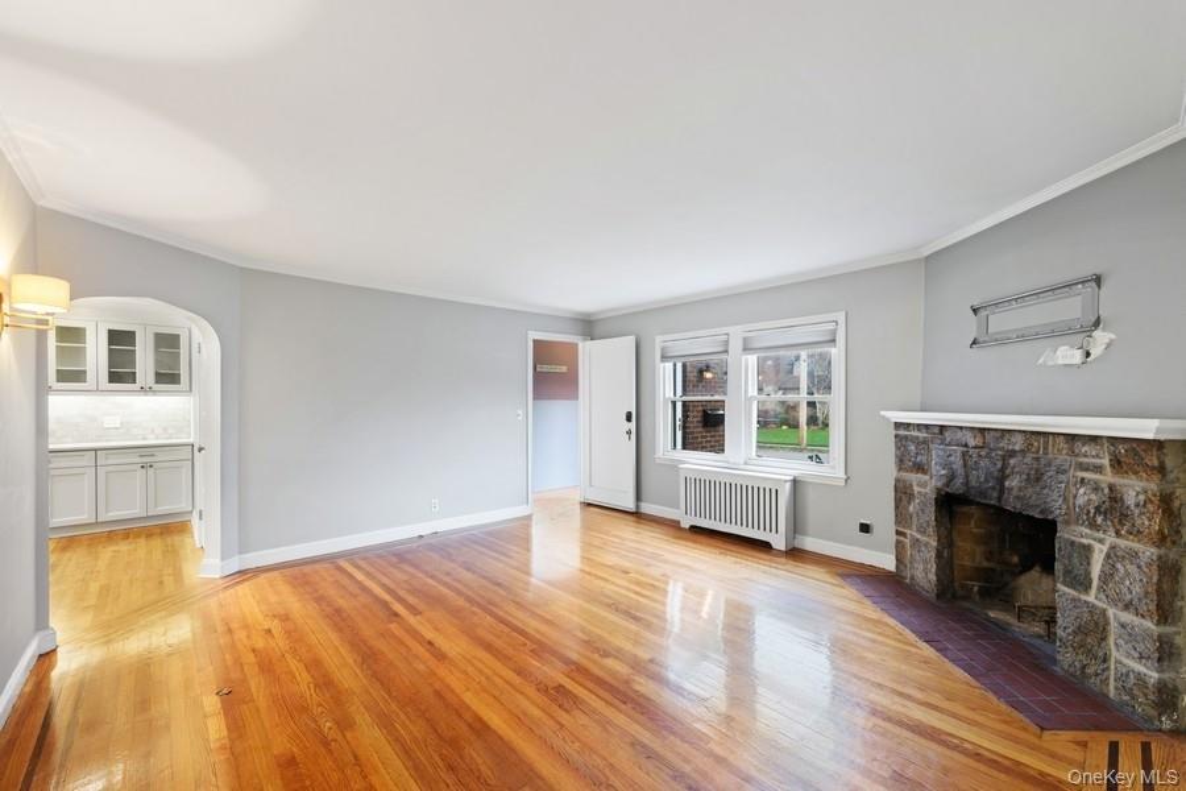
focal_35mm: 15
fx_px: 494
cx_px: 593
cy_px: 396
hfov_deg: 100.4
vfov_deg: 77.3
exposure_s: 1/1.67
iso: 400
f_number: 8
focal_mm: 15
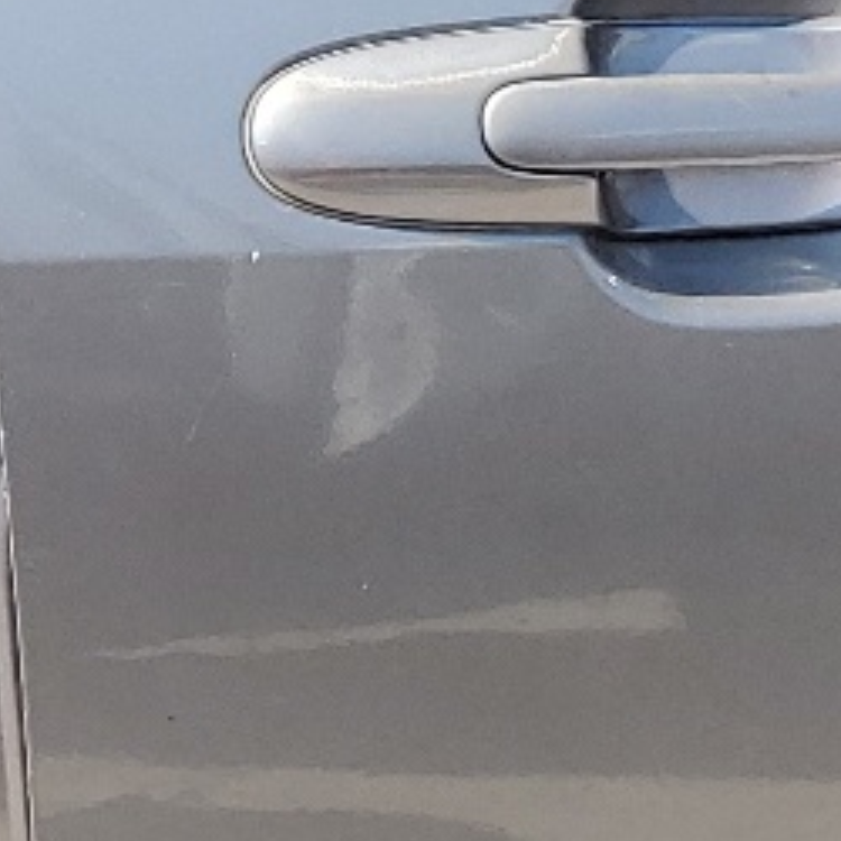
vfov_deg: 11.8
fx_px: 4041
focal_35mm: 147
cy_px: 94
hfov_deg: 9.9
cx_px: -1420
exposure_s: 1/1667
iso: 50
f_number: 1.5
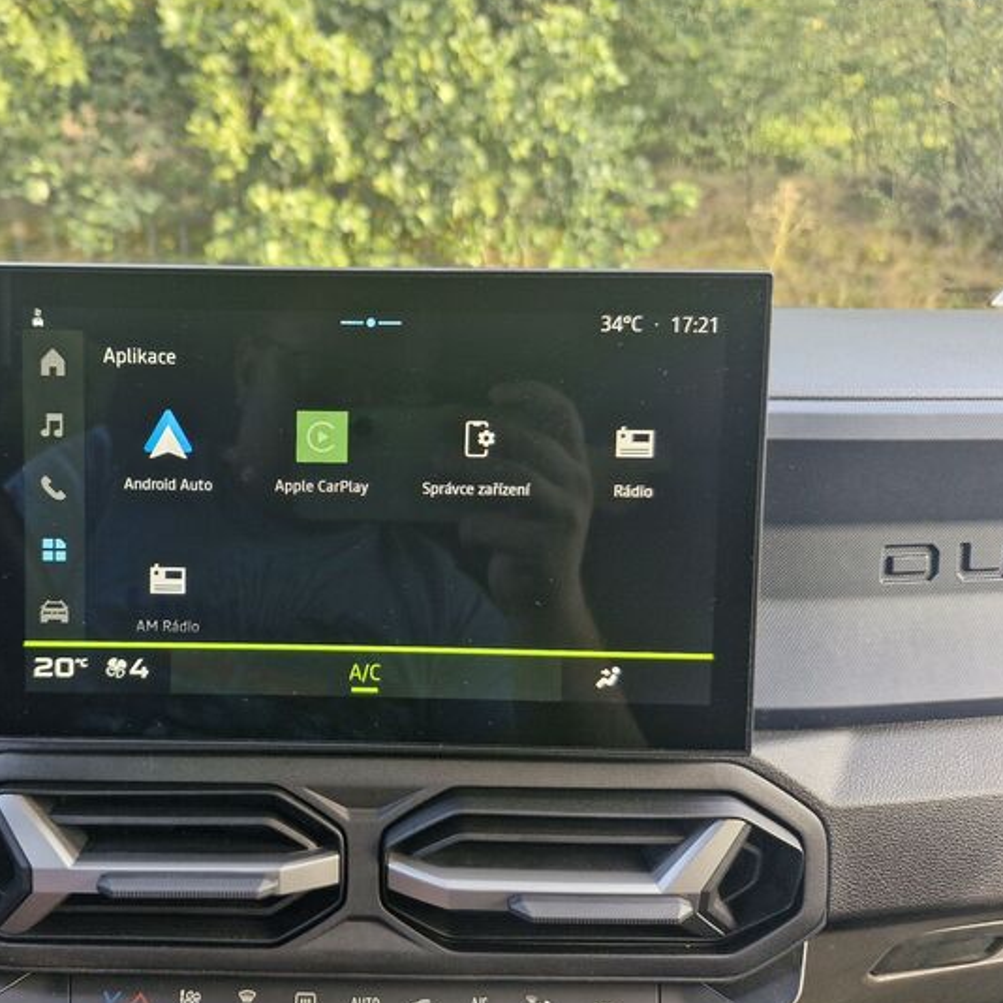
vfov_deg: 57.3
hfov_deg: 55.9
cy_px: 496
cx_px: 323
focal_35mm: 28
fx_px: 918
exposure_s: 1/100
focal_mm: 5.54
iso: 100
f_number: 1.8
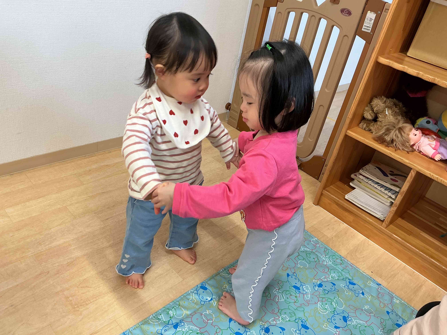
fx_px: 374
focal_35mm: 29
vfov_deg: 48.2
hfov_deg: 61.7
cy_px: 168
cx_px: 224
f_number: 1.8
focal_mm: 3
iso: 40
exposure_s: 1/50
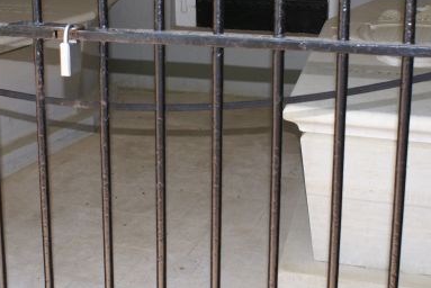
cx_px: 180
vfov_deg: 19.7
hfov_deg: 29.2
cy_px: 97
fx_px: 827
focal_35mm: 69
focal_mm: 22
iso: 250
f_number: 5.6
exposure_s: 1/60
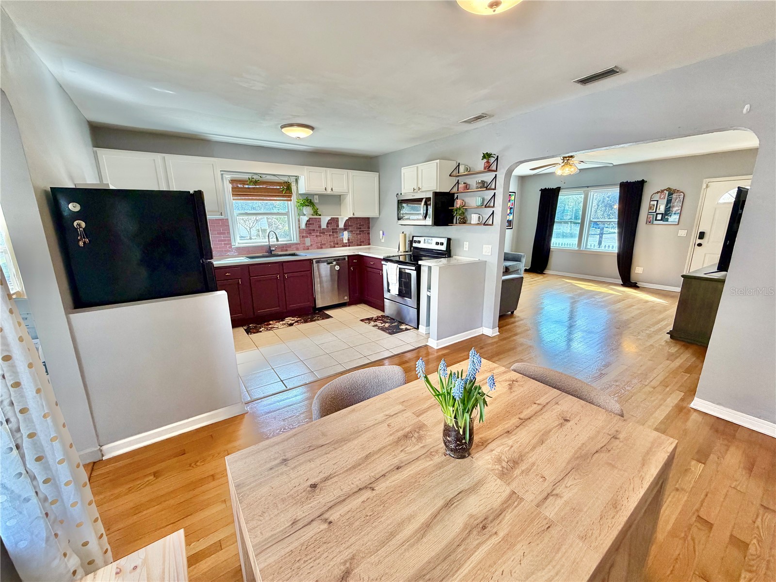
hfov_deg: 102.1
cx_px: 388
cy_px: 291
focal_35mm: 14
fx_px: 314
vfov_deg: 85.7
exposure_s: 1/120
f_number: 2.2
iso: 200
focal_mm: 2.22
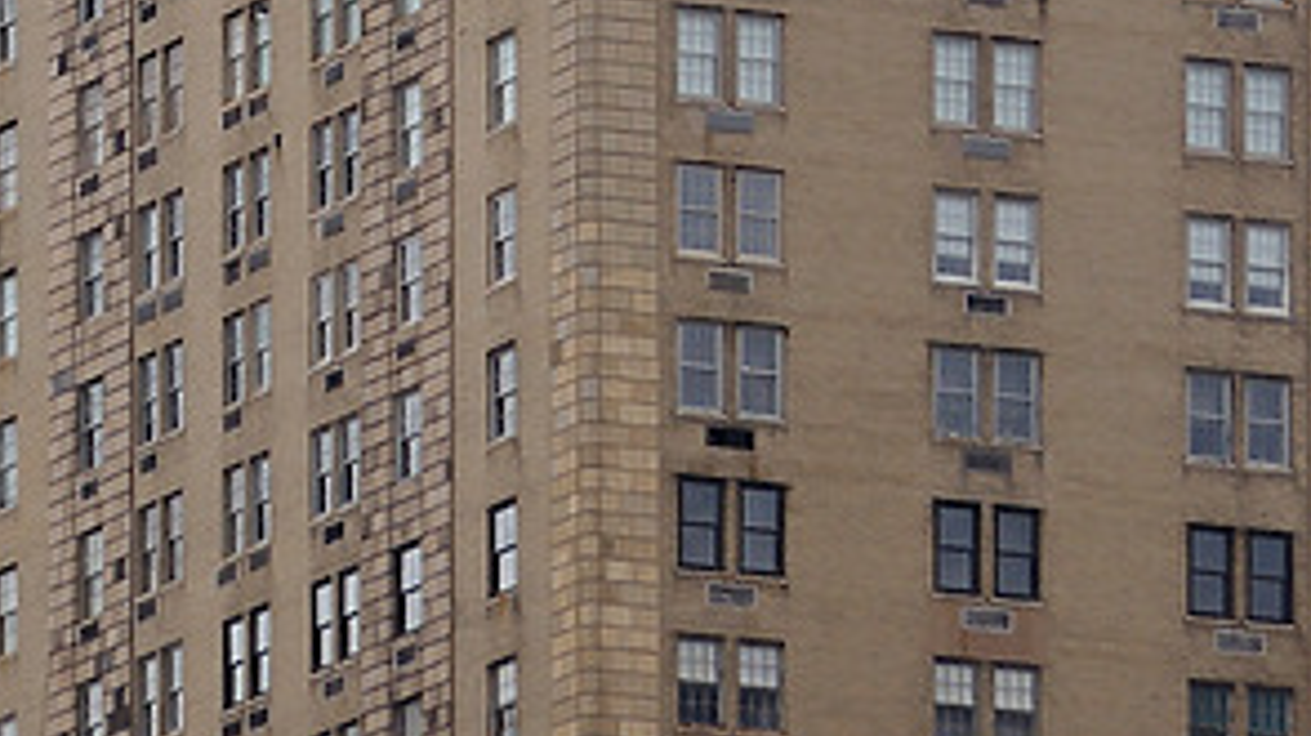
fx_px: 20047
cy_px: -910
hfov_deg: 3.7
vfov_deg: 2.1
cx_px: 464
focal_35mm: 577
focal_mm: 120
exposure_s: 1/200
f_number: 9
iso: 200
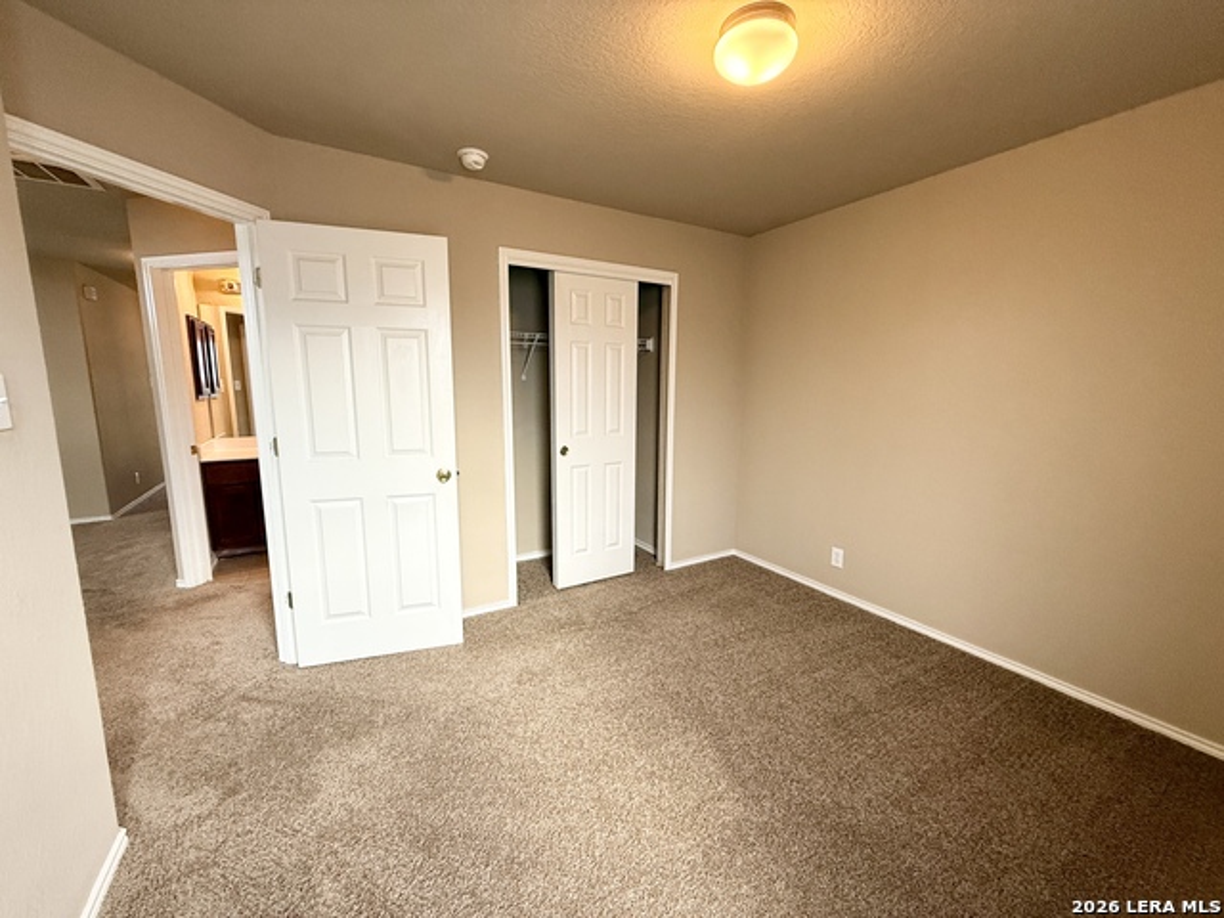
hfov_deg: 102.1
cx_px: 612
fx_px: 495
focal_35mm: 14
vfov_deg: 85.7
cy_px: 459
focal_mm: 2.22
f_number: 2.2
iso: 250
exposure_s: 1/120
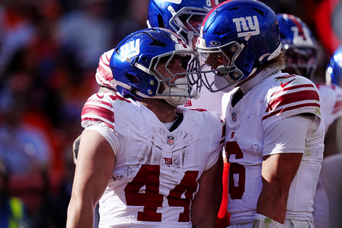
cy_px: 114
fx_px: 5319
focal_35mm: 560
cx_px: 171
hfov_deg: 3.7
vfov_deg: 2.5
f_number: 4
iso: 640
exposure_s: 1/5000
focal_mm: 560
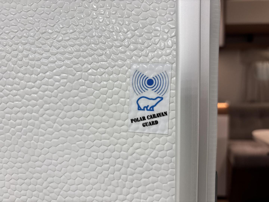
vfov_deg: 53.1
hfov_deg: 67.3
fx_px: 202
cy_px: 101
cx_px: 134
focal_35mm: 26
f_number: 1.6
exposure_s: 1/121
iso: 64
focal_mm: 5.96
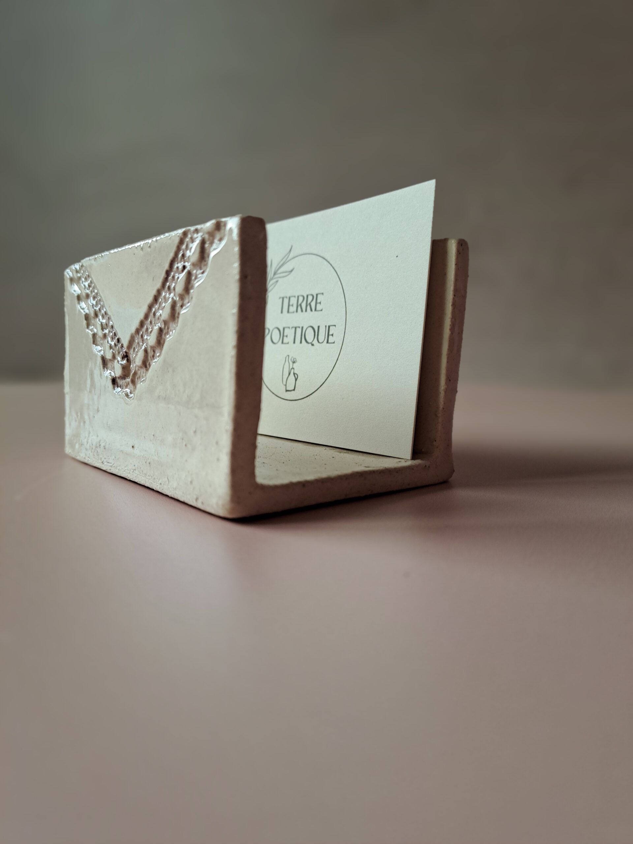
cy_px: 422
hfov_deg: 54.9
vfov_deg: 69.4
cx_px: 316
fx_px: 610
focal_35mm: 25
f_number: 1.8
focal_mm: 4.65
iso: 50
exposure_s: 1/100
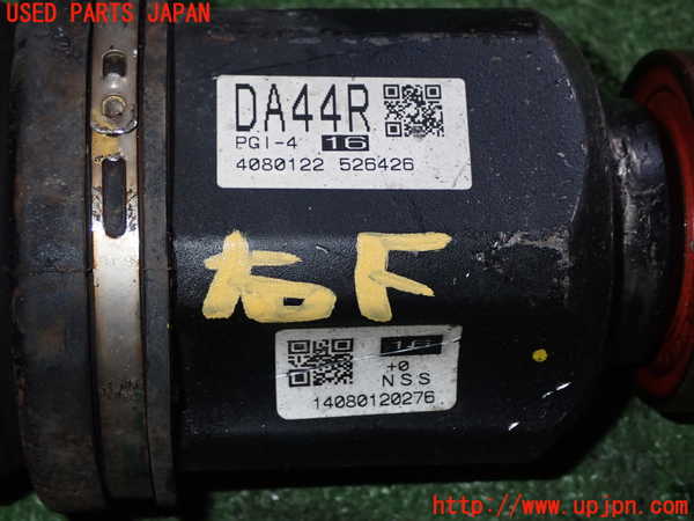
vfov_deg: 20.7
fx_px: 1423
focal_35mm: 71
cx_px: 347
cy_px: 260
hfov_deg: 27.4
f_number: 11
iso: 320
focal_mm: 12.73
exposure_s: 1/60
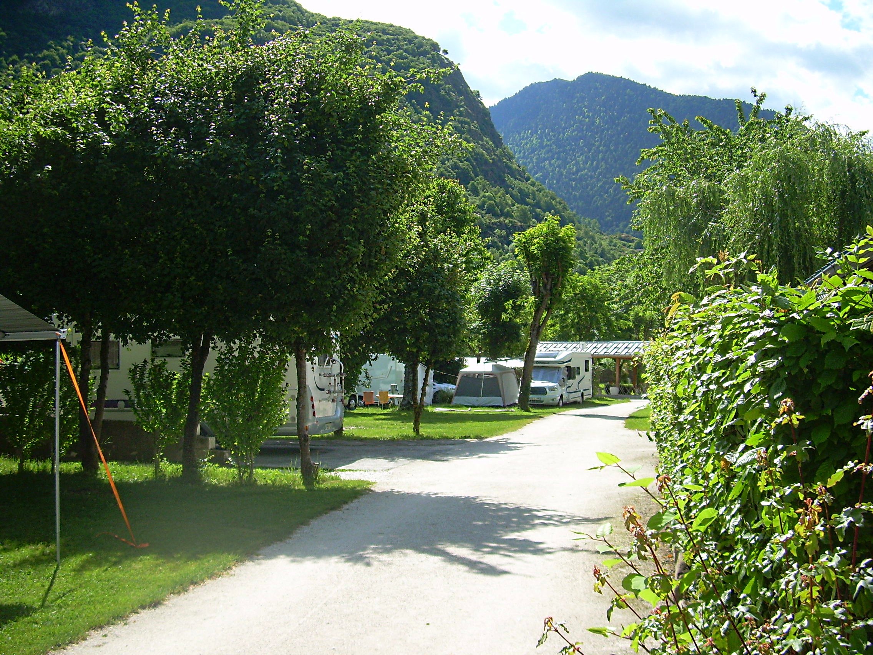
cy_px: 328
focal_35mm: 38
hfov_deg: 49.0
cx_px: 436
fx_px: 958
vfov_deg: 37.7
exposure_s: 1/648
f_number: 2.8
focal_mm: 6.3
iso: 50
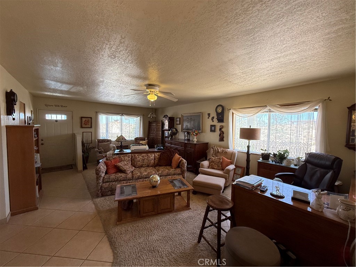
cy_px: 134
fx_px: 144
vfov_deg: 85.7
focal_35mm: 14
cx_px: 178
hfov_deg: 102.1
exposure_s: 1/99
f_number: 2.2
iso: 200
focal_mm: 2.22
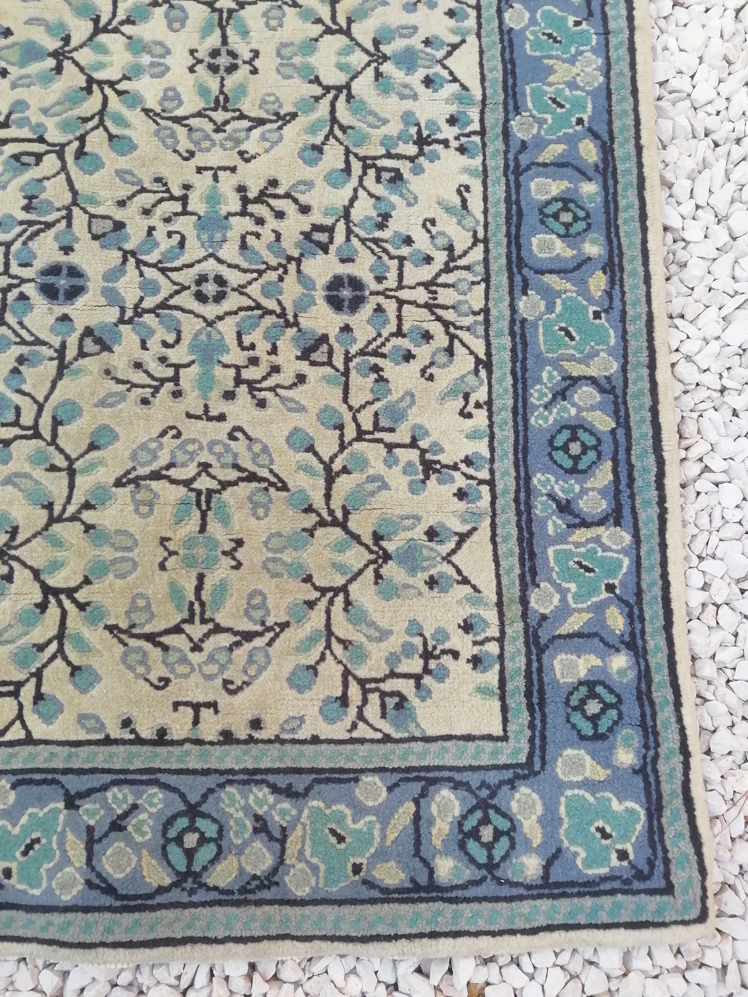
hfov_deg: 48.2
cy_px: 498
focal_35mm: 29
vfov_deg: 61.7
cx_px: 374
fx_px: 836
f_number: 1.8
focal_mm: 5.4
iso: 160
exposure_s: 1/100
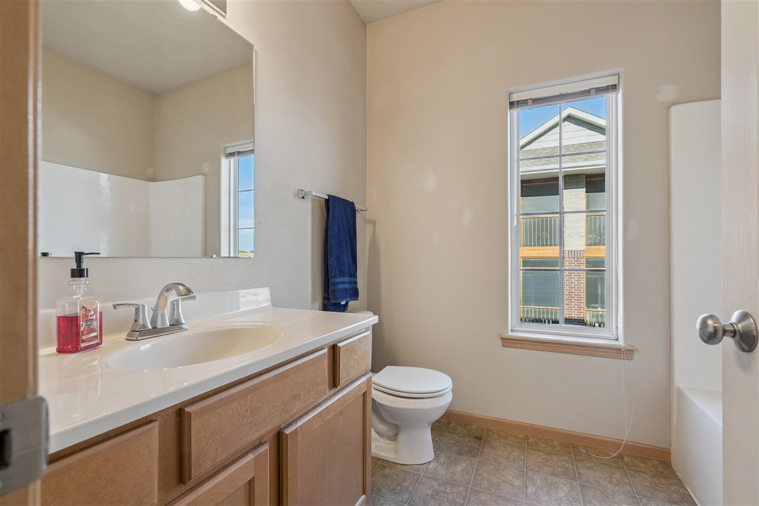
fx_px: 337
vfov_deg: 73.7
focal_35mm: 16
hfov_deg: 96.7
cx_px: 380
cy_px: 253
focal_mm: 16
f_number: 8
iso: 400
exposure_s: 1/40
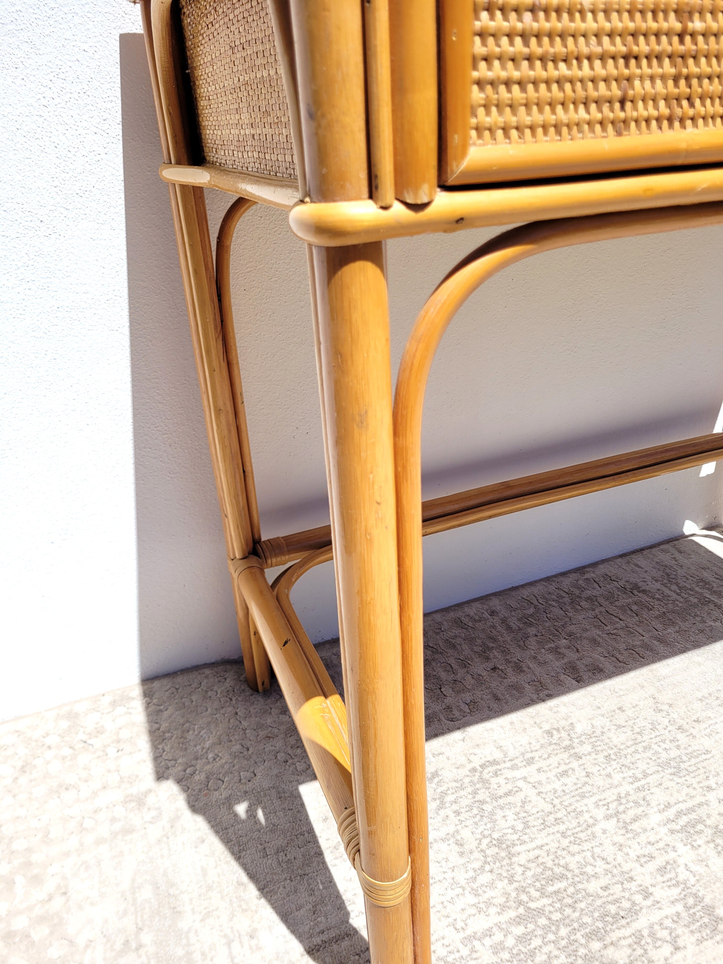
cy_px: 482
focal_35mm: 26
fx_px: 724
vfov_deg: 67.3
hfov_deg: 53.1
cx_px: 362
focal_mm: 5.4
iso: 40
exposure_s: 1/2715
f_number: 1.8
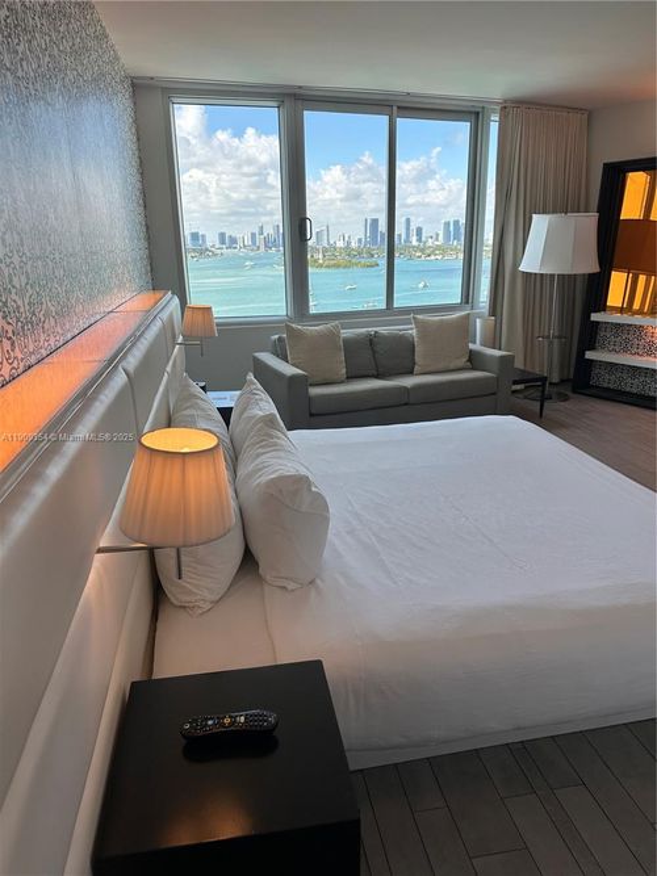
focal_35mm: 24
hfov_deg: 56.8
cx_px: 328
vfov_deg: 71.6
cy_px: 438
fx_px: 608
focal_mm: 6.86
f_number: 1.78
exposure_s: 1/767
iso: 80
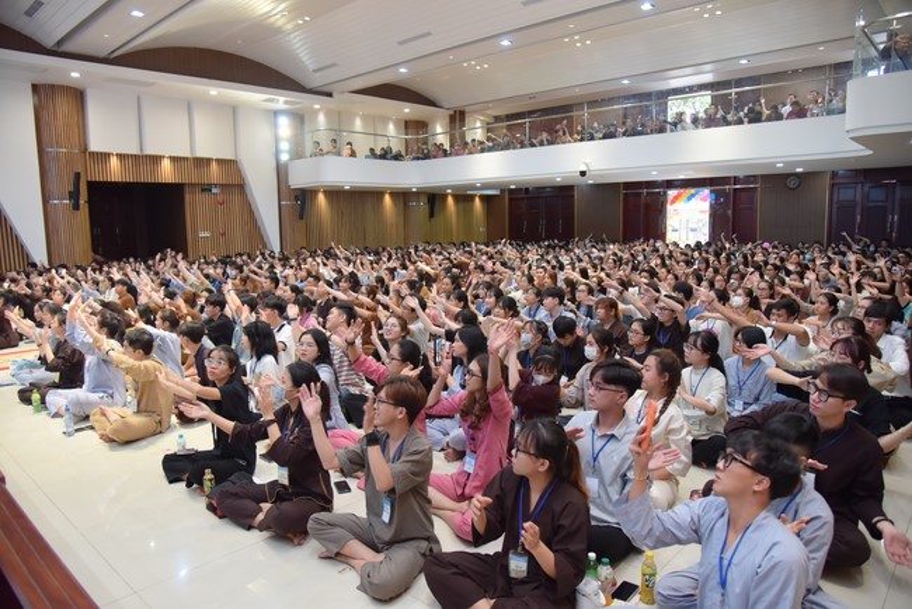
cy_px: 304
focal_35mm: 24
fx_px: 608
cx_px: 456
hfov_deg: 73.7
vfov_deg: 53.2
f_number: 4
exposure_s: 1/125
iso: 1250
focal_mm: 24
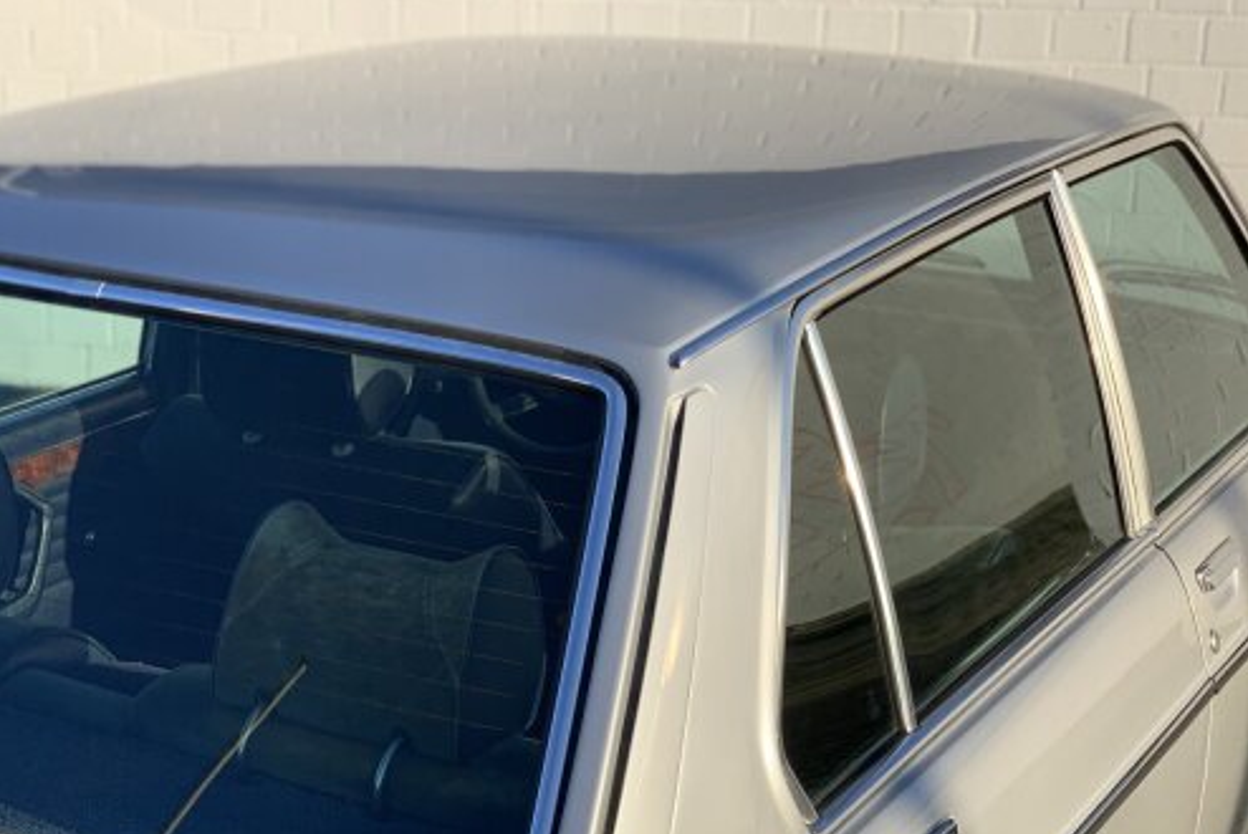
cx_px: 563
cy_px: 576
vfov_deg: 19.4
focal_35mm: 70
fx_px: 2428
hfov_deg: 28.8
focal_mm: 6
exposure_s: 1/749
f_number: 2.4
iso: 16
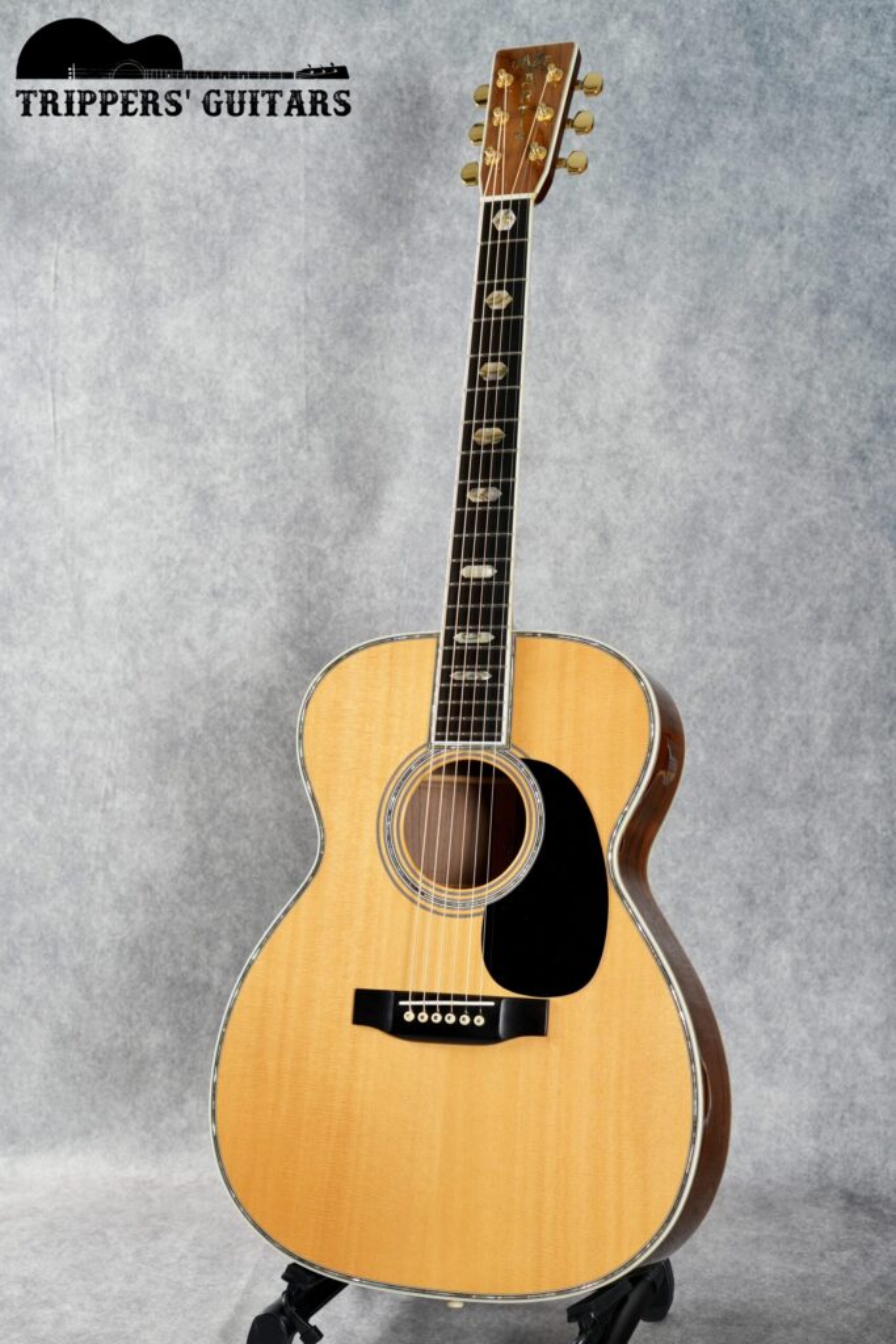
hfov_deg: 27.0
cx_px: 448
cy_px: 672
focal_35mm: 50
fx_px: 1866
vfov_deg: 39.6
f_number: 6.3
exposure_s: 1/1.6
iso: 320
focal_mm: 50
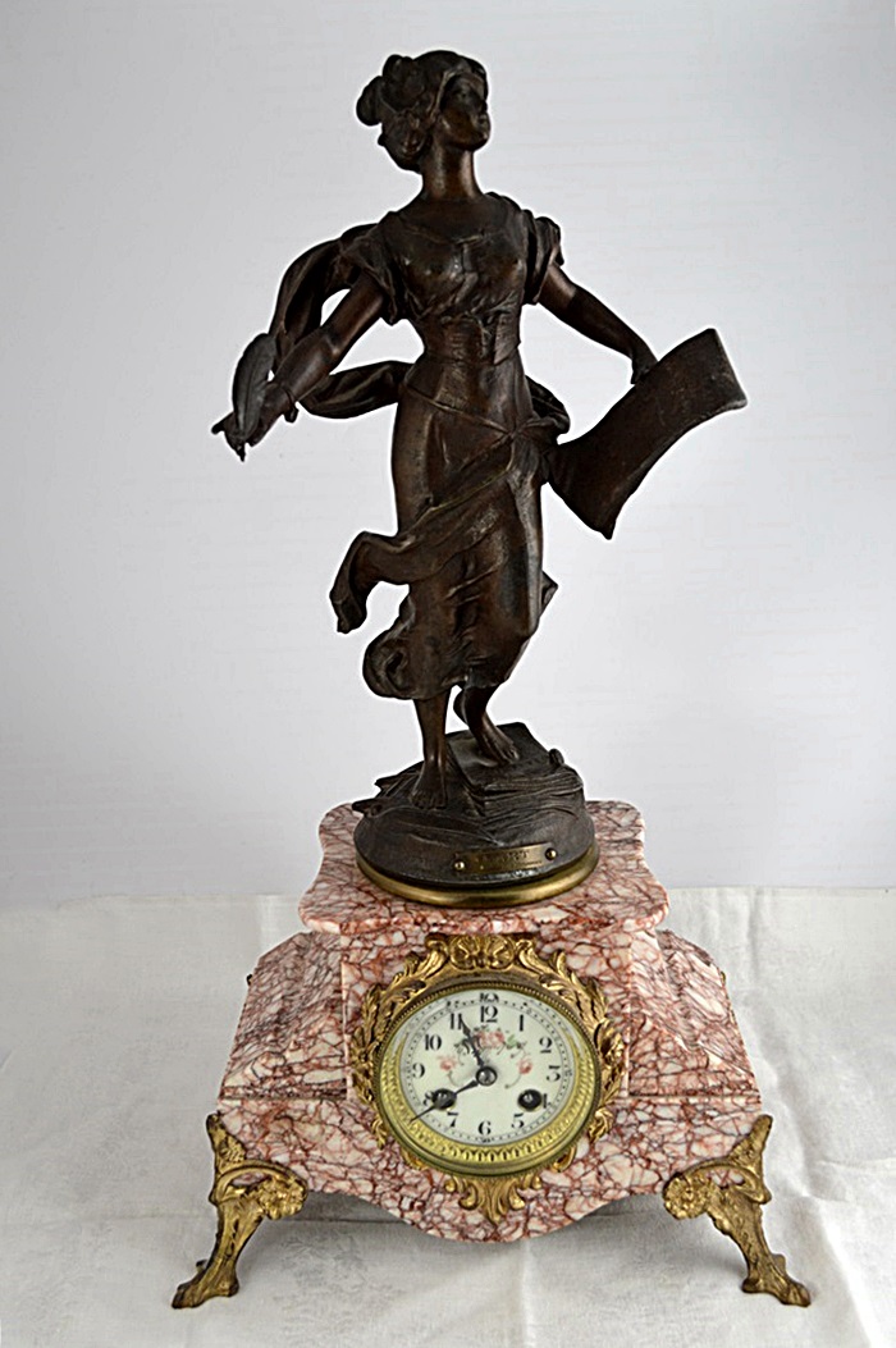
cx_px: 448
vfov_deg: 53.2
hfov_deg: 36.8
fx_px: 1347
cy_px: 674
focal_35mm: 36
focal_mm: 24
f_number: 5.6
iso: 400
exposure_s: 1/125
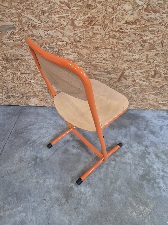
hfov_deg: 58.9
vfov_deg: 73.9
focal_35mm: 23
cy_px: 112
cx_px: 84
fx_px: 149
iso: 400
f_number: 1.8
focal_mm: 5.4
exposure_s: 1/100
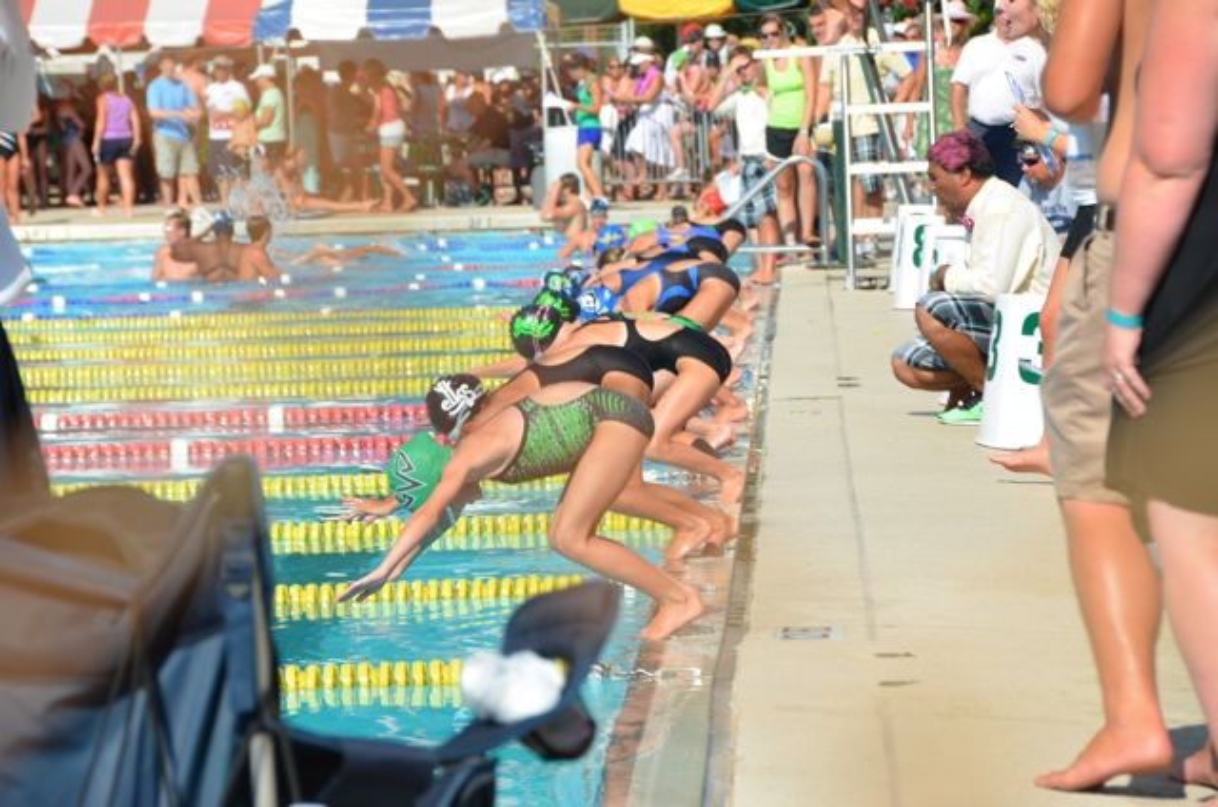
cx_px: 609
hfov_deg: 12.3
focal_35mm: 168
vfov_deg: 8.1
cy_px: 404
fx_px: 5673
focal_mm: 112
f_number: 9
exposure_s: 1/320
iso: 100
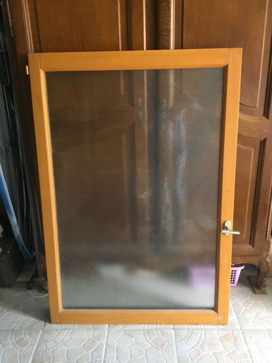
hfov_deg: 45.4
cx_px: 136
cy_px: 182
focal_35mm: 31
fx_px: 325
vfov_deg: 58.4
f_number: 2.4
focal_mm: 3.3
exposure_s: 1/17
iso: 250
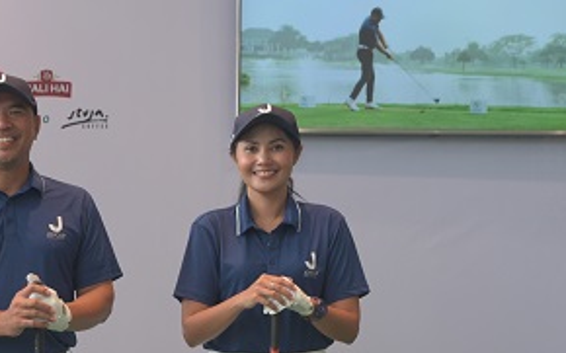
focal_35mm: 101
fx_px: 1557
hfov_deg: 19.6
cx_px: -68
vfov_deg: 12.8
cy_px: 330
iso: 220
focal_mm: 36
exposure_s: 1/15
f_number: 4
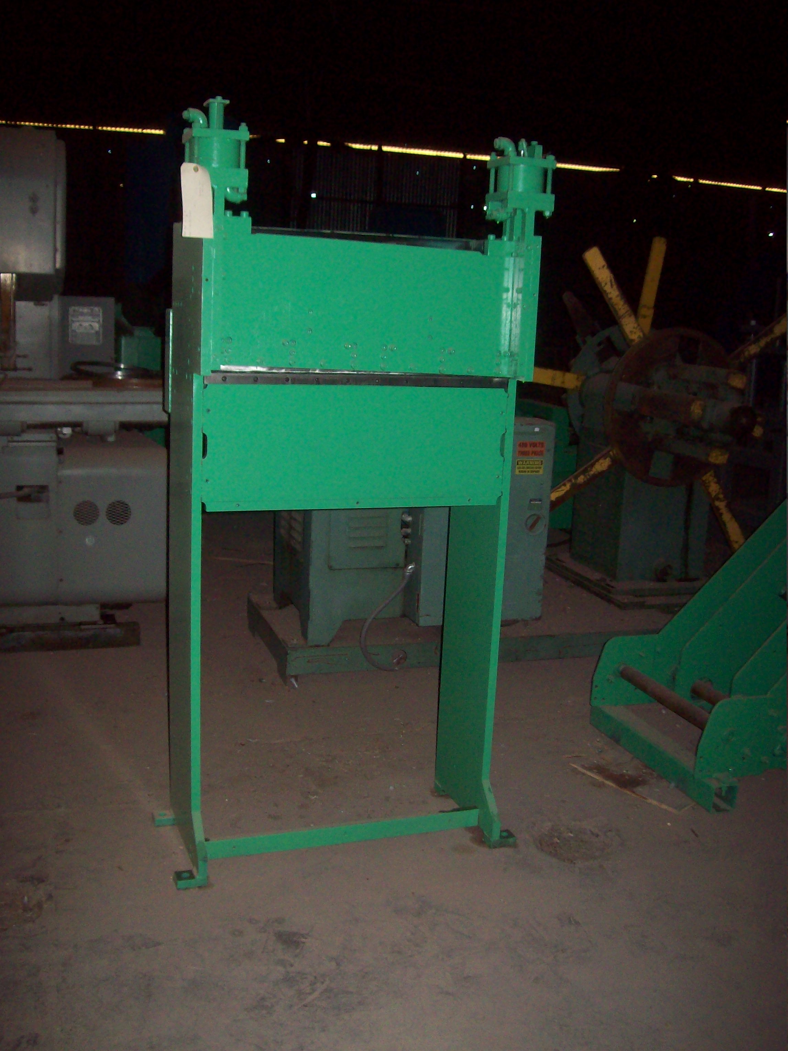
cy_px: 526
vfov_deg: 51.4
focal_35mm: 36
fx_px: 1093
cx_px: 394
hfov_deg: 39.7
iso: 200
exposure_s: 1/64
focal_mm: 6
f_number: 2.7
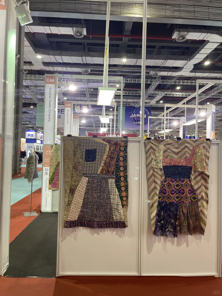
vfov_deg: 69.4
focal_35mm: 25
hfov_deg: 54.9
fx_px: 214
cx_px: 111
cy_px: 148
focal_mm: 5.1
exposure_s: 1/100
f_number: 1.6
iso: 125
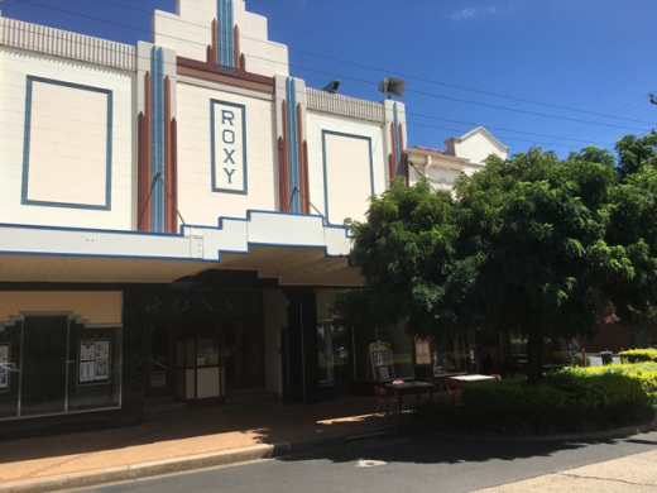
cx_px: 328
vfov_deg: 48.2
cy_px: 246
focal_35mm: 29
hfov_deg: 61.7
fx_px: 550
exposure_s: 1/2262
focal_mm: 4.15
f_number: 2.2
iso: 25
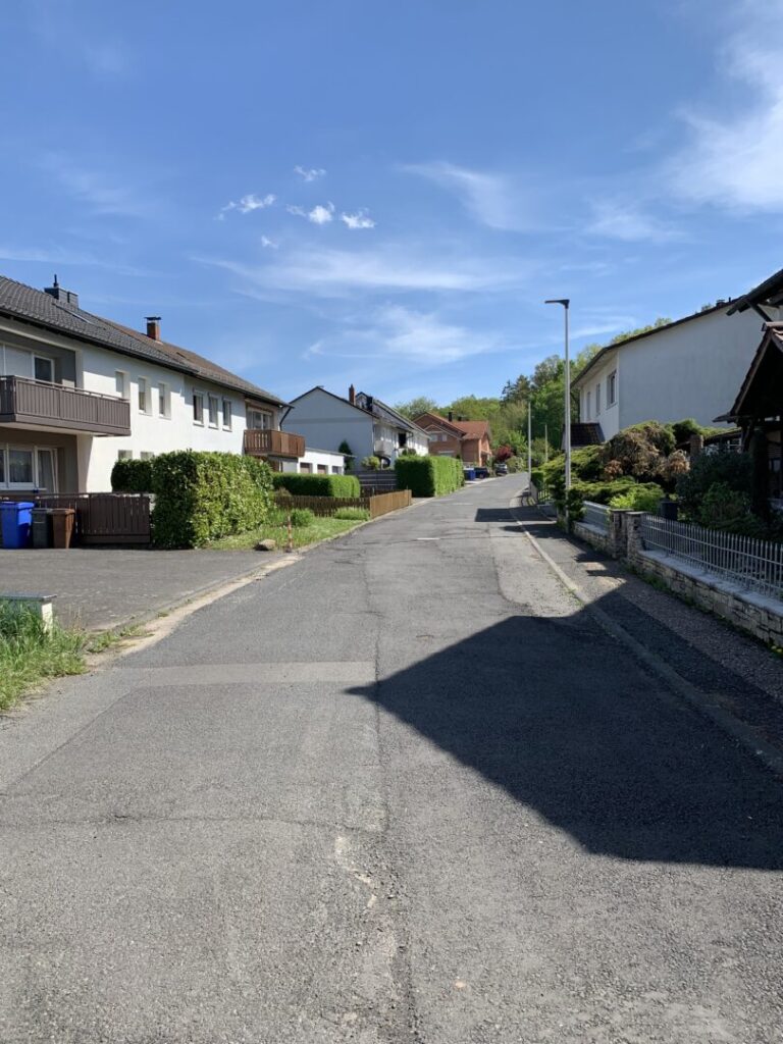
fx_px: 784
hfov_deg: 53.1
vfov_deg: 67.3
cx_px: 392
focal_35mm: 26
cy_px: 522
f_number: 1.8
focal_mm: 4.25
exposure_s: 1/1953
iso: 25
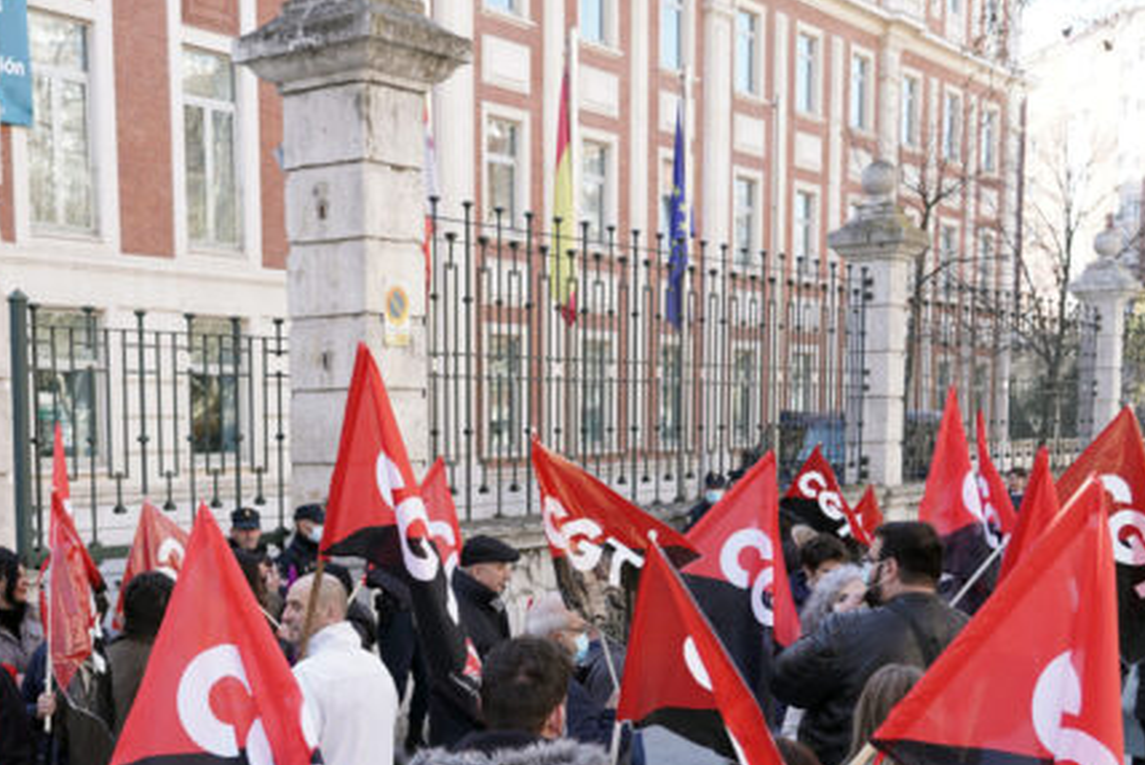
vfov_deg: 25.4
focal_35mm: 52
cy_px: 655
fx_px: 1655
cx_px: 305
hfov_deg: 37.4
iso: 200
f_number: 4
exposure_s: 1/160
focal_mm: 29
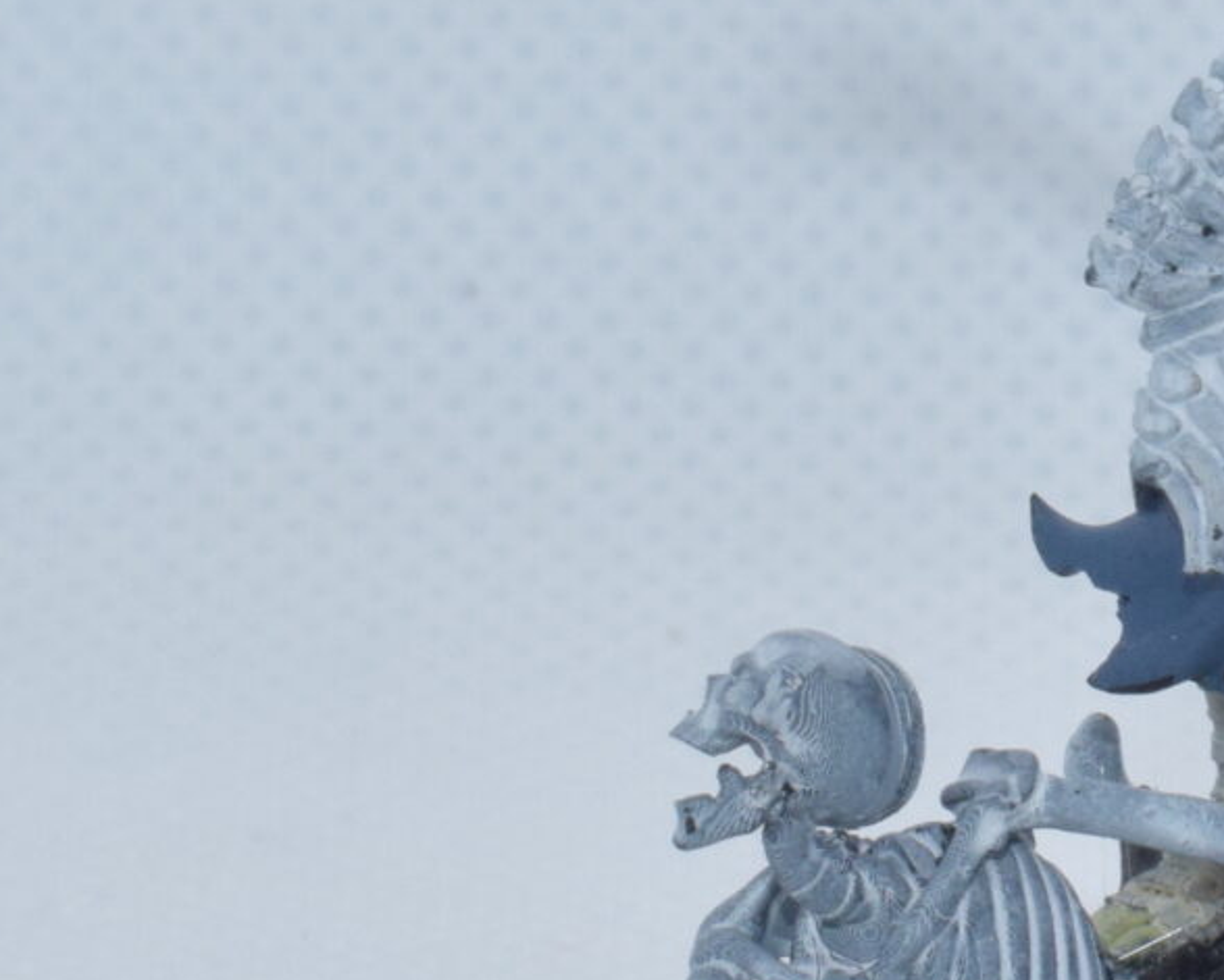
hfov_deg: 7.8
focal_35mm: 245
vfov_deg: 6.3
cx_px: 1465
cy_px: 53
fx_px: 8880
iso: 800
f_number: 20
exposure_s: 1/125
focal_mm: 40
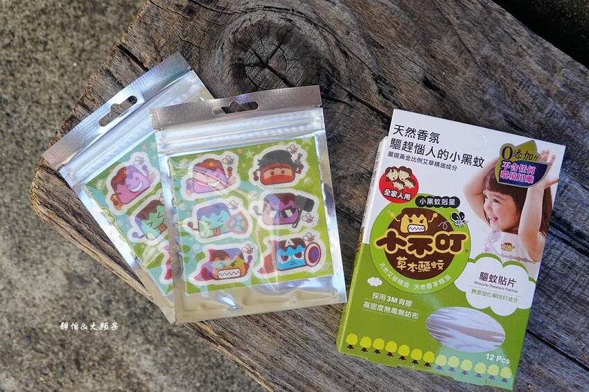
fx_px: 589
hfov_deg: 53.2
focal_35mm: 36
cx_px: 294
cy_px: 196
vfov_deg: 36.8
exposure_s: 1/160
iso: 125
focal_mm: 13.29
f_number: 3.5
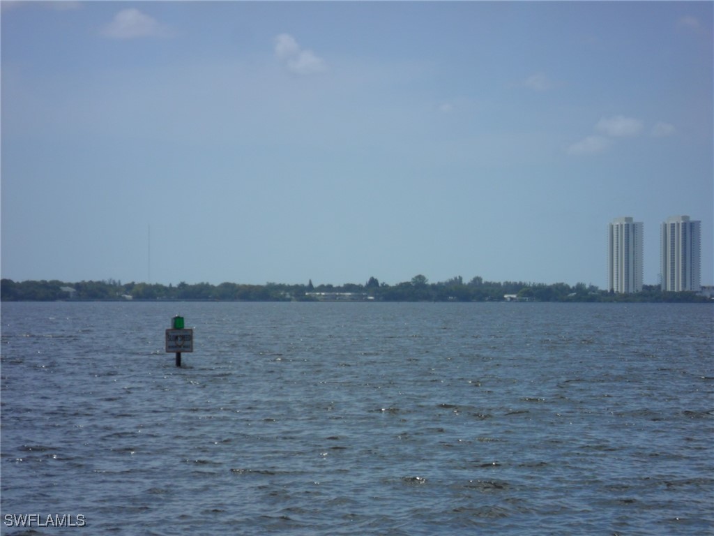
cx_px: 357
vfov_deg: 11.0
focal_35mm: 135
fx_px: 2785
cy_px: 268
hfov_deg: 14.6
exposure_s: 1/750
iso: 80
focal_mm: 24.5
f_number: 5.9
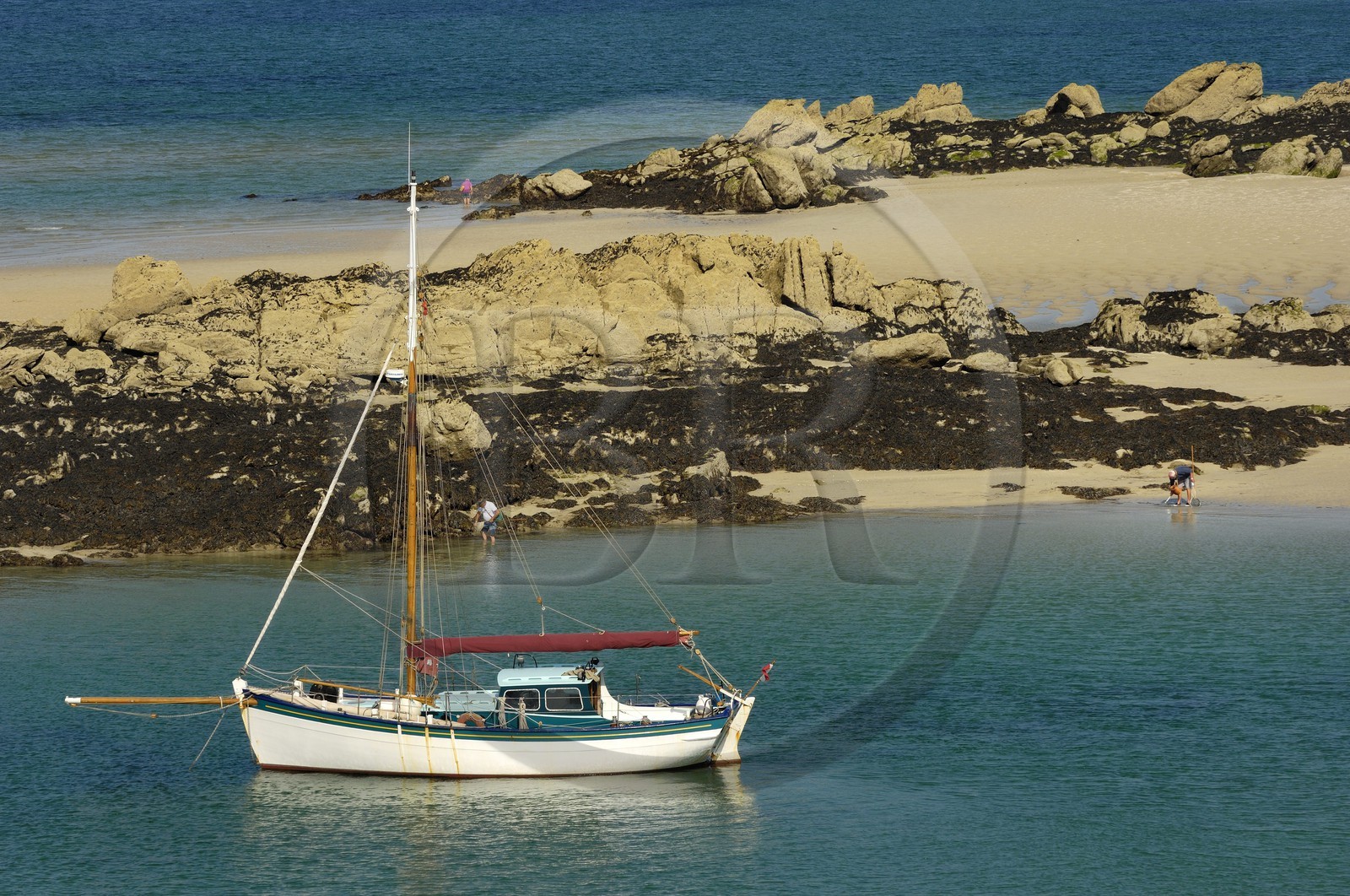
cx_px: 675
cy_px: 448
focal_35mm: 188
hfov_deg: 11.0
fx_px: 7021
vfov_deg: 7.3
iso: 100
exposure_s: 1/400
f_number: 6.7
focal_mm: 125
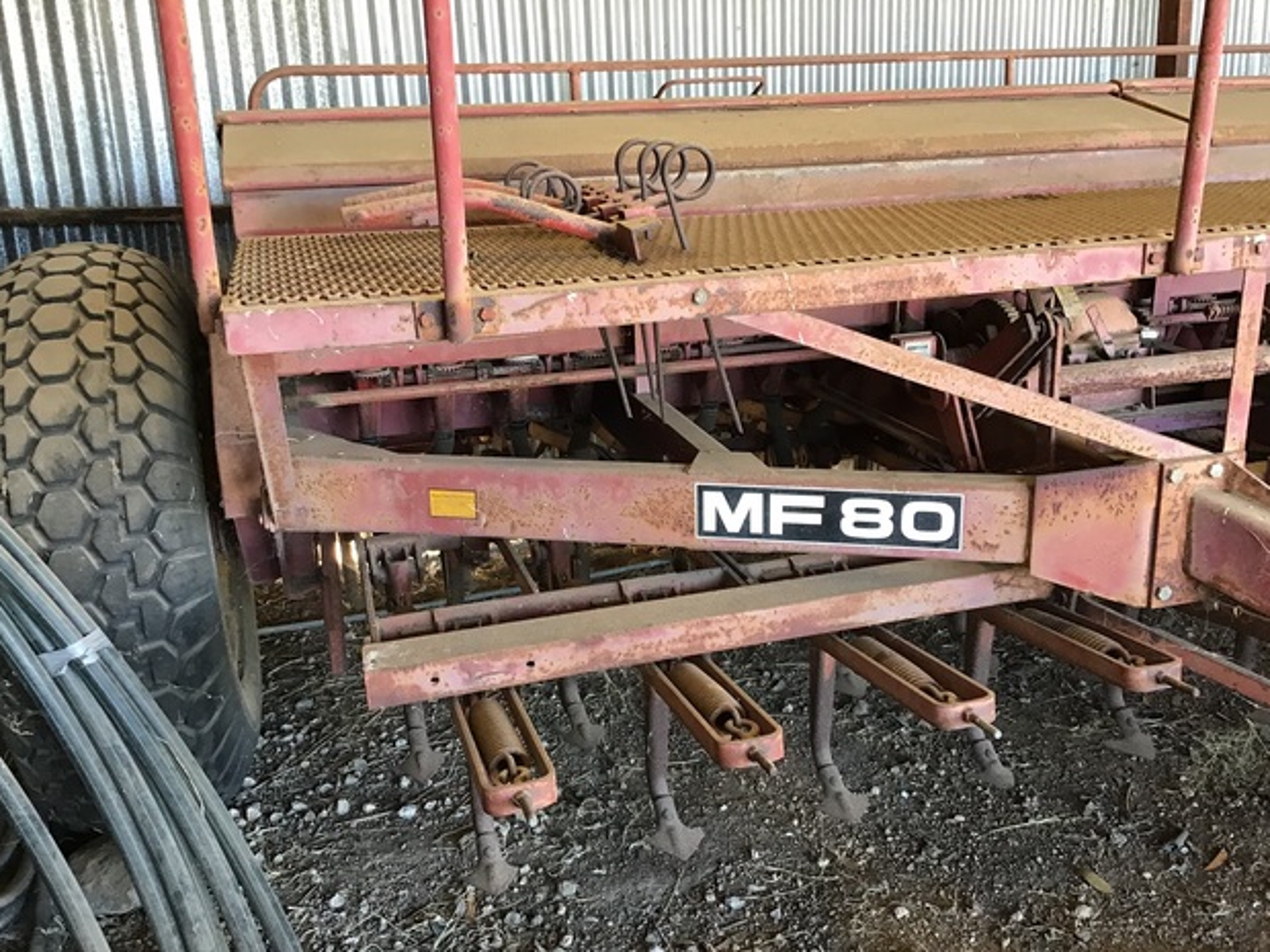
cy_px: 460
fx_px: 1211
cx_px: 672
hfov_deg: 55.3
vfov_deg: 42.9
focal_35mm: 33
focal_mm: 3.3
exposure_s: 1/33
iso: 80
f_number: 2.4
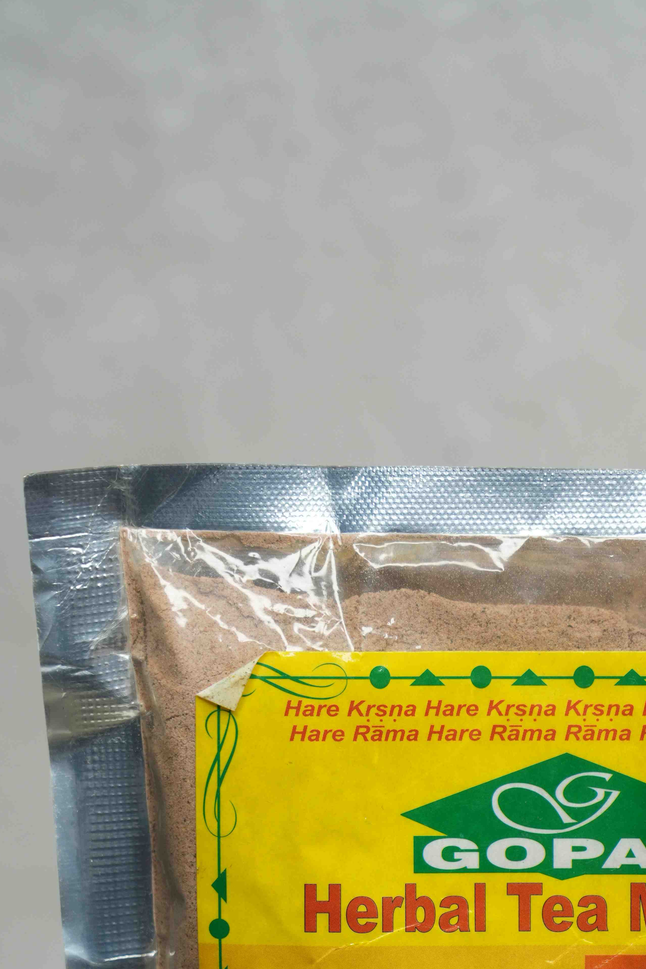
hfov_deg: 7.7
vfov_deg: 11.5
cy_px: 877
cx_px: 549
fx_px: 4765
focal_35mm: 177
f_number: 5.6
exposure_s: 1/60
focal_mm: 97
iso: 200
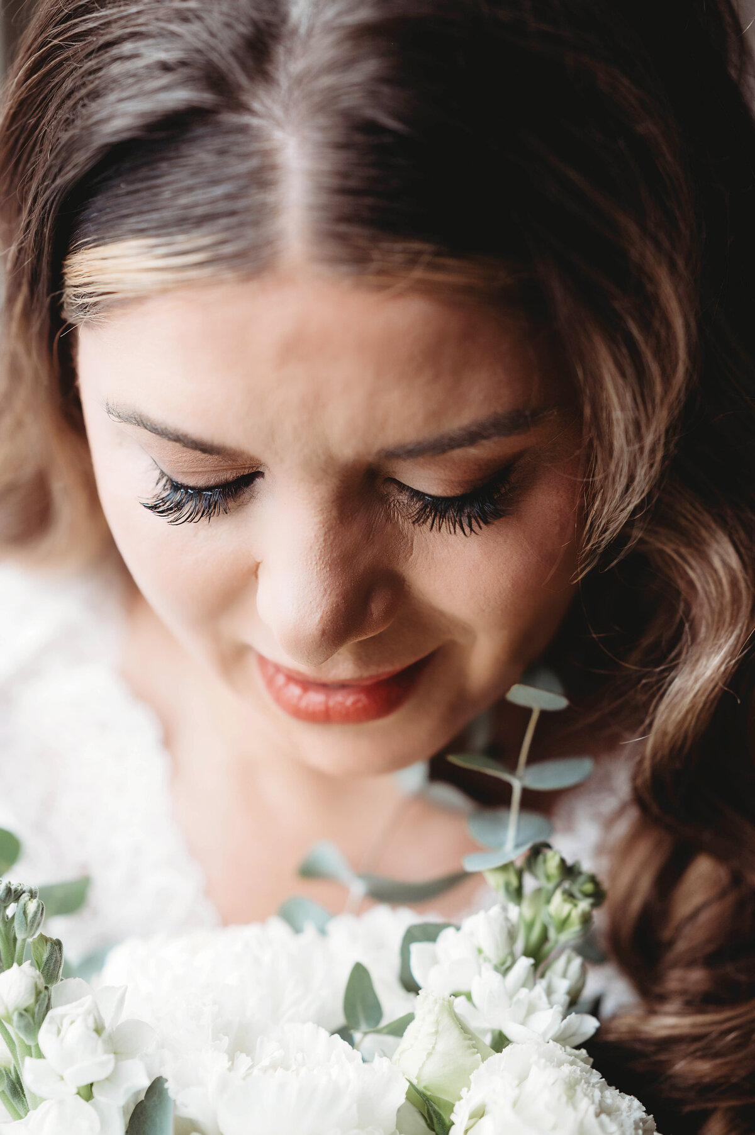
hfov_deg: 16.0
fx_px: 2678
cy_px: 568
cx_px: 378
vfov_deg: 23.9
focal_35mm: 85
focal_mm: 85
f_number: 2.5
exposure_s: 1/160
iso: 500
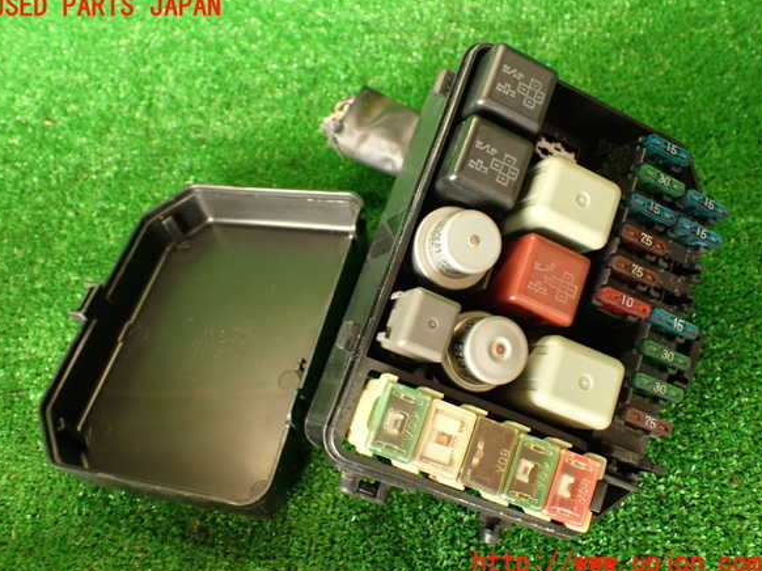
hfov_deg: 55.4
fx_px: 726
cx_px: 376
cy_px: 286
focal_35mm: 33
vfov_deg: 42.9
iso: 200
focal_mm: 5.79
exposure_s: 1/30
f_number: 2.4
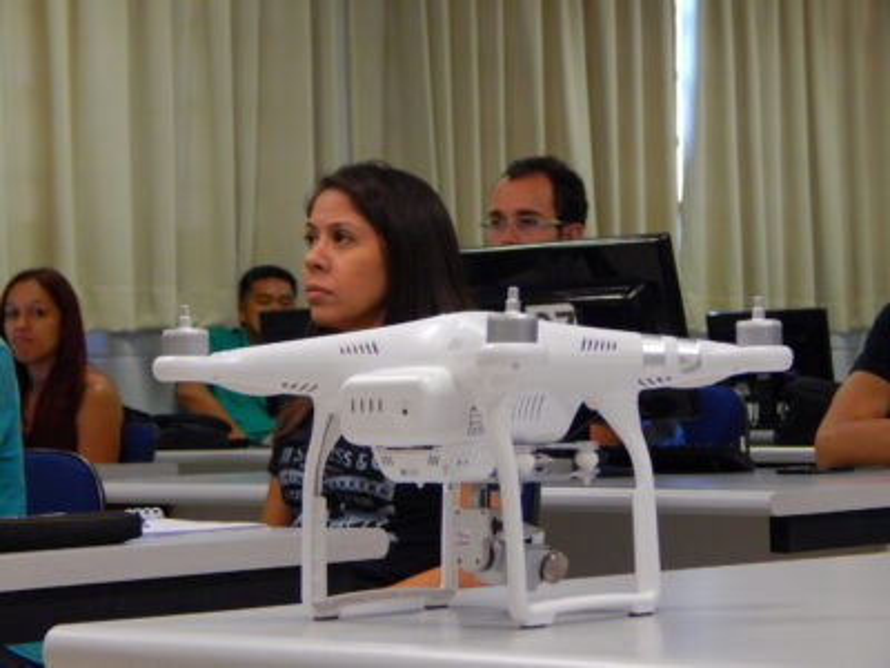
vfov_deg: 14.2
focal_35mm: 104
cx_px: 445
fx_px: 2674
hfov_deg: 18.9
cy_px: 334
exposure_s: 1/25
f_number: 4.5
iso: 400
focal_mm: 18.7
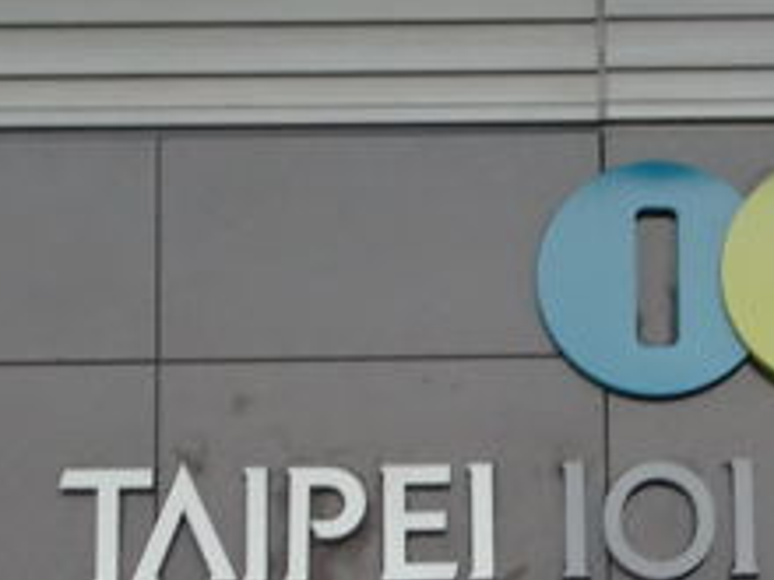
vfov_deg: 7.6
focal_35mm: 195
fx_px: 4360
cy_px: 339
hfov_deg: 10.1
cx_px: 637
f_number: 4.1
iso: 320
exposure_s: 1/60
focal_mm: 11.7
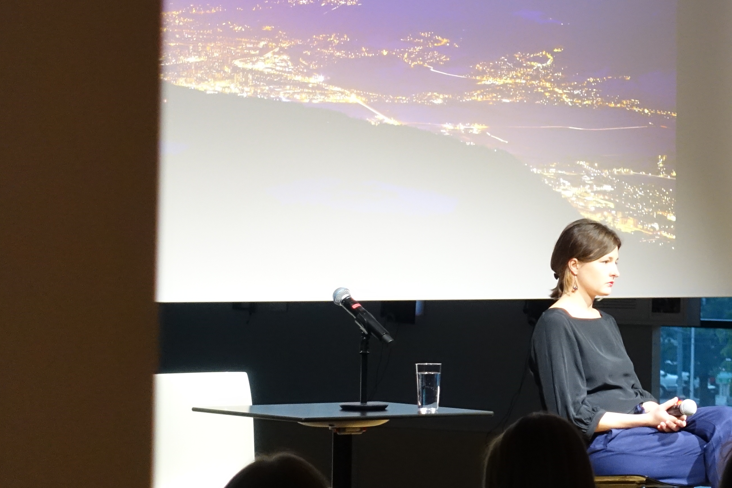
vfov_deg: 9.2
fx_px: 3009
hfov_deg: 13.6
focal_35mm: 148
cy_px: 91
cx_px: 753
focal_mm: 25.7
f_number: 2.8
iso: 1250
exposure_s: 1/80
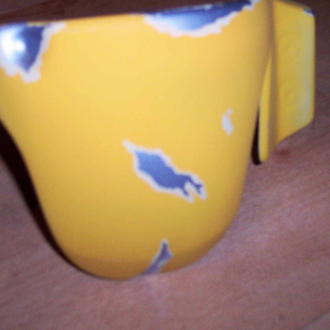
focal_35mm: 62
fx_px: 669
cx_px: 137
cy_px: 129
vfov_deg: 27.7
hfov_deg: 27.7
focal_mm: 8
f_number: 2.8
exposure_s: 1/30
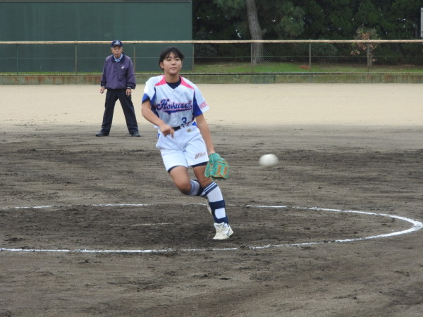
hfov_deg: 11.0
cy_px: 158
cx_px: 212
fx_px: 2200
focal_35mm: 180
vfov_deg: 8.2
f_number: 5.3
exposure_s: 1/160
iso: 100
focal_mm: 32.2
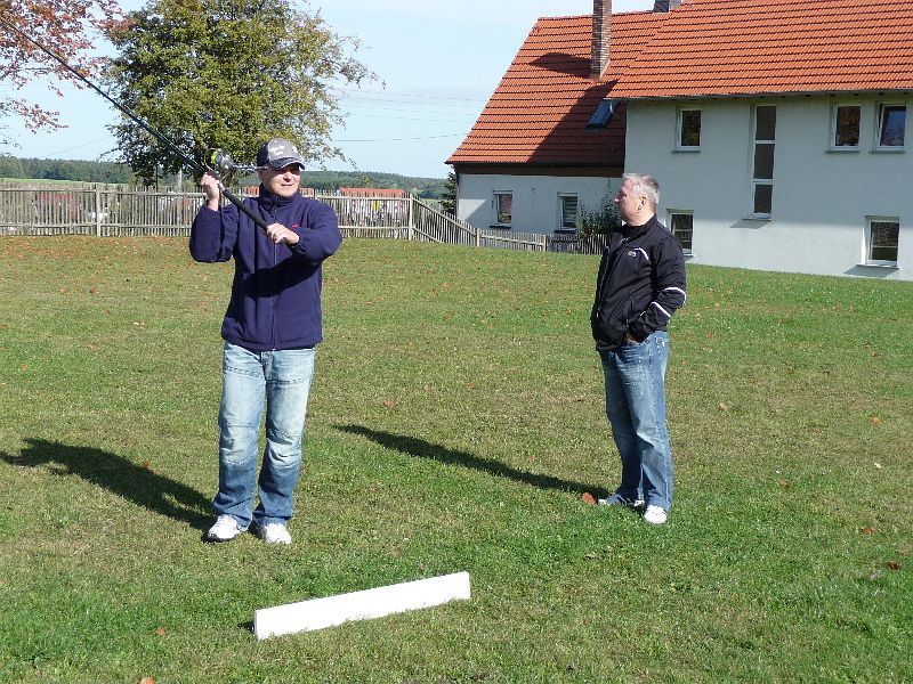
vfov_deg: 25.2
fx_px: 1530
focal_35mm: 58
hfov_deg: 33.2
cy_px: 342
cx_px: 456
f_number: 4.4
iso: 100
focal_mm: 9.8
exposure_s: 1/500
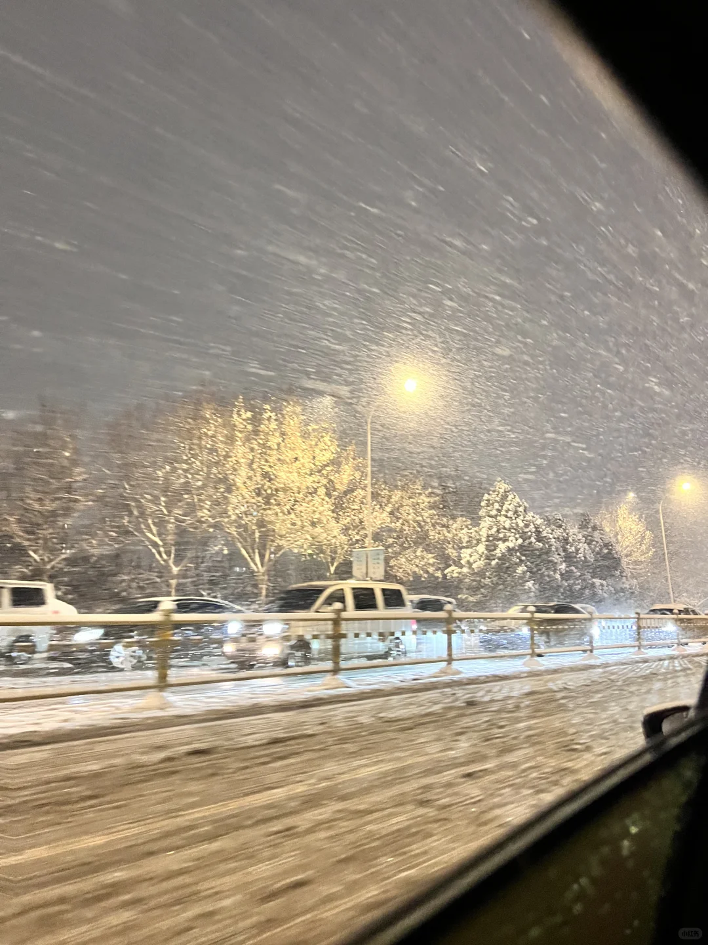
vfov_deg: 67.3
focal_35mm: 26
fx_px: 709
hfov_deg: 53.1
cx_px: 354
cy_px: 472
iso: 500
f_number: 1.5
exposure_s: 1/33
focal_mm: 5.7
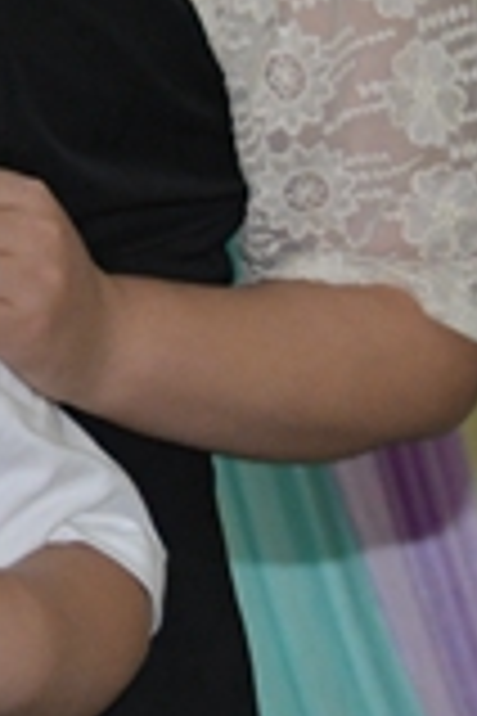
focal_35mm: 332
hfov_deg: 4.1
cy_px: -52
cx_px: -252
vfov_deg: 6.2
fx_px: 6598
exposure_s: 1/60
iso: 2200
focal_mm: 44
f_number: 4.5
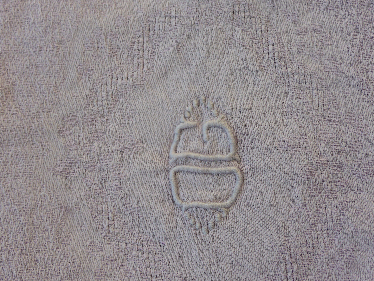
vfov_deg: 22.6
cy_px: 140
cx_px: 187
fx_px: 702
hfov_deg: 29.8
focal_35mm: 65
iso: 100
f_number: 4.8
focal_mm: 11
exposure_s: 1/200
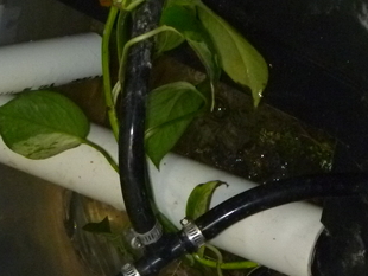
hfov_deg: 9.4
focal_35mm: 209
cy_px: 218
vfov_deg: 7.1
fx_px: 2224
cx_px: 11
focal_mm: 14.5
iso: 400
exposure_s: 1/80
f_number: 5.3
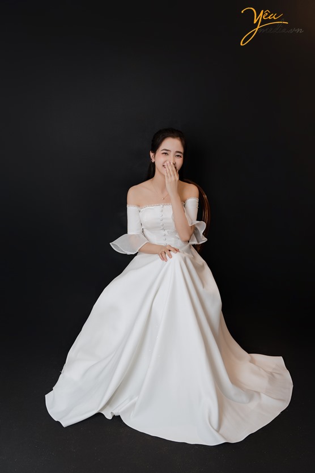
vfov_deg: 53.9
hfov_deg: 37.5
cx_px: 158
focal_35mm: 35
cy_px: 236
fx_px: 465
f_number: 3.2
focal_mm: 35.4
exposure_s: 1/100
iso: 50
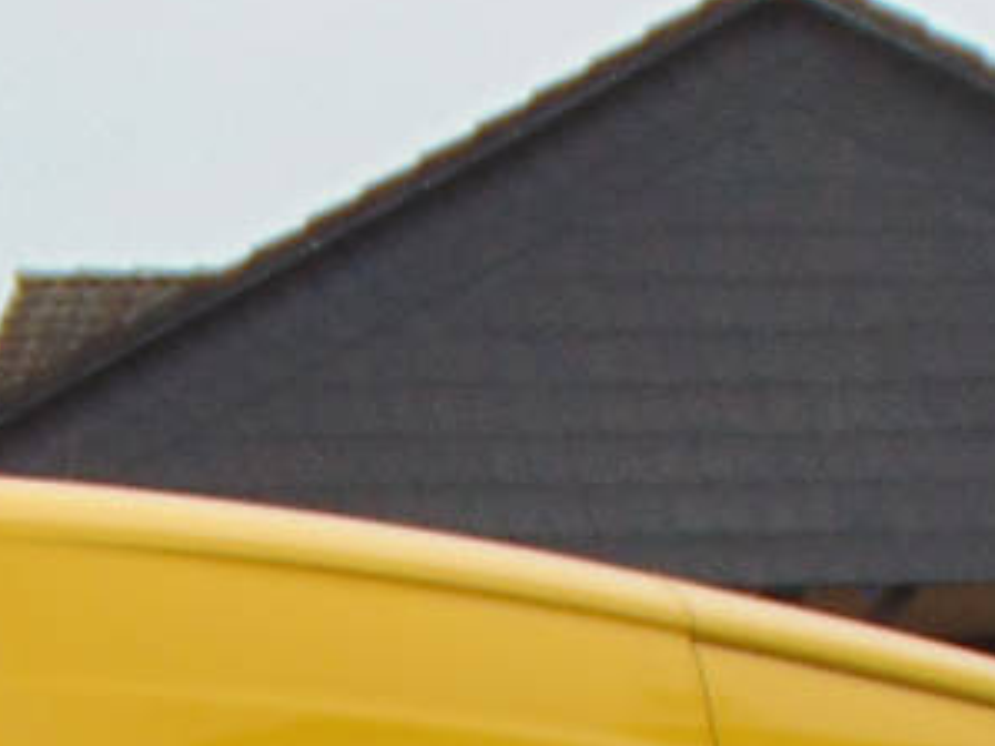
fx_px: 7700
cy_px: 1815
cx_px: -50
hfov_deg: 7.4
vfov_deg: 5.4
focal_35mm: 268
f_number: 3.5
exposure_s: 1/60
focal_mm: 9
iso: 80
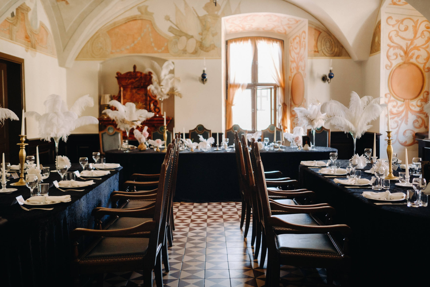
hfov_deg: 54.4
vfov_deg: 37.9
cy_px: 144
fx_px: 418
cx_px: 215
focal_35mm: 35
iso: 2000
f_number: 2
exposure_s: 1/320
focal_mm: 23
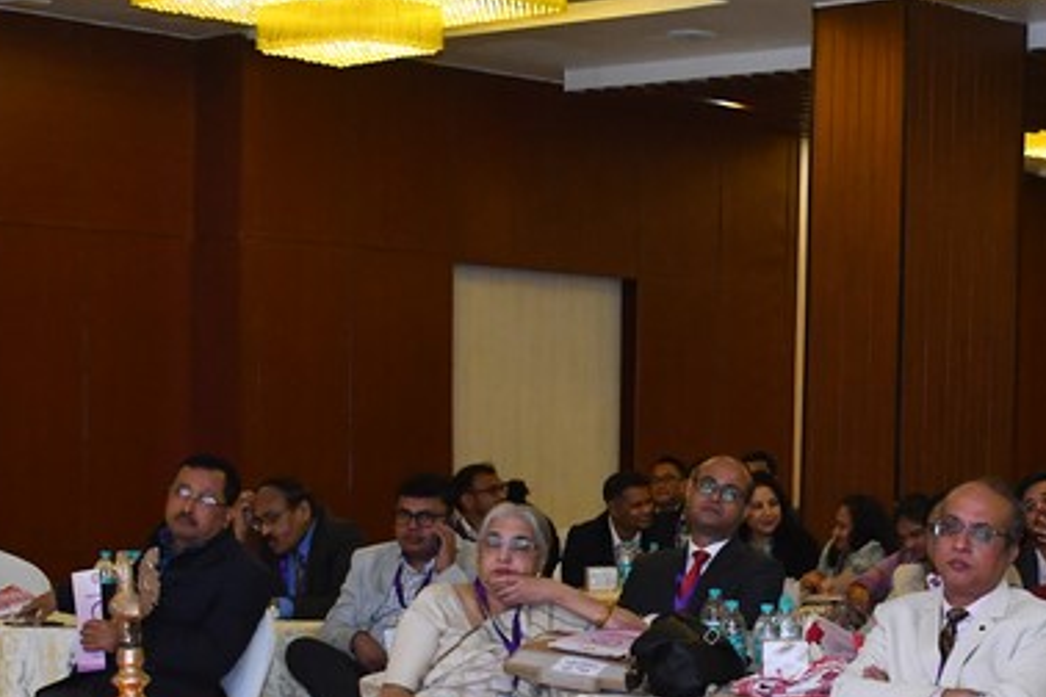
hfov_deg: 22.0
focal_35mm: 91
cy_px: 679
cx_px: 888
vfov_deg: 14.8
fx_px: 2644
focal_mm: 29
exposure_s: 1/160
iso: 3200
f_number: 5.6
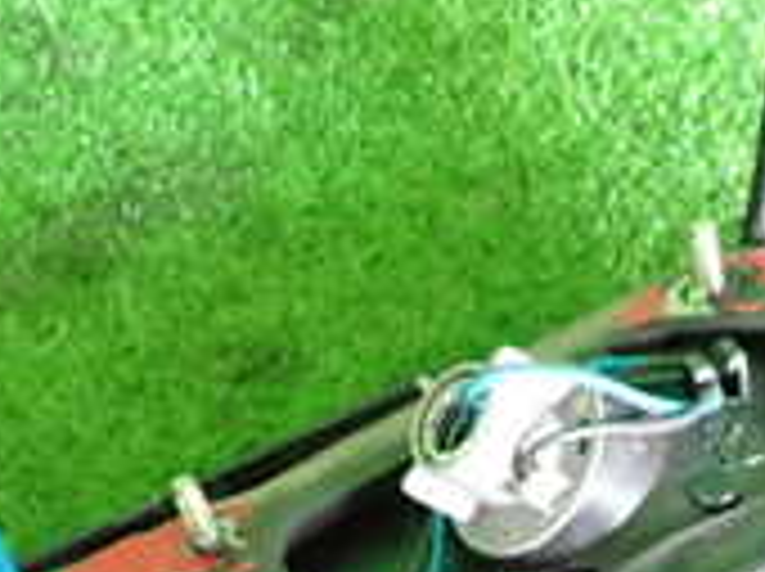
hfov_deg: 18.6
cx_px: 414
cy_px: 676
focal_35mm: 106
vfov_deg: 13.6
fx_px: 2339
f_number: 2.3
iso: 500
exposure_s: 1/30
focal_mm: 5.4
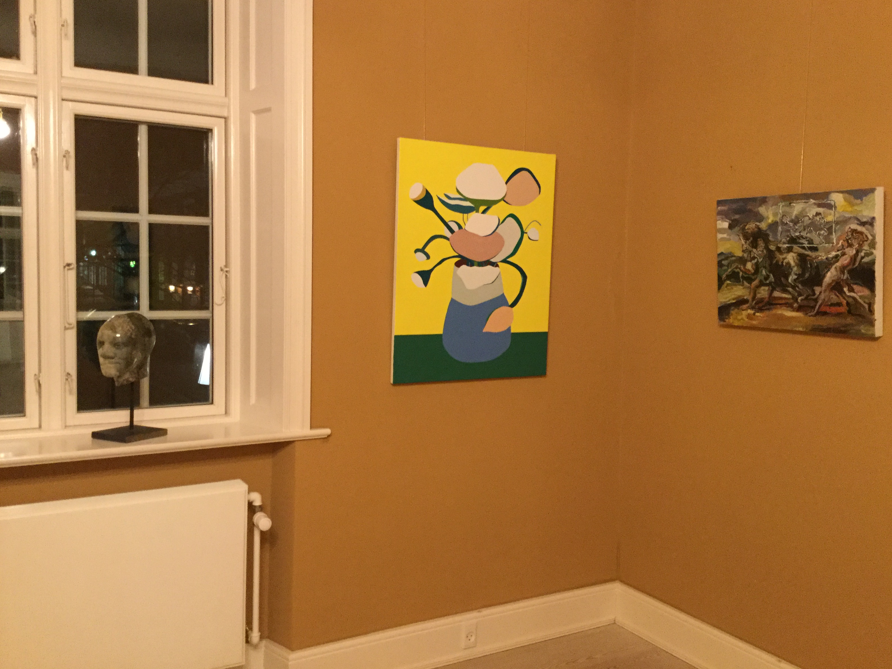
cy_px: 326
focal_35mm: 32
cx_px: 460
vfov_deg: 44.2
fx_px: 825
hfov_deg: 56.8
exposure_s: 1/20
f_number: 2.4
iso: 200
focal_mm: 3.3
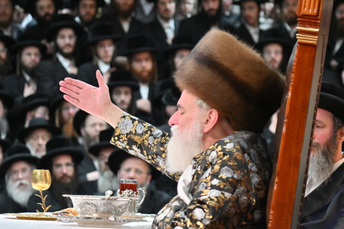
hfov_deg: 14.9
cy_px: 114
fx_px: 1318
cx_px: 172
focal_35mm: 138
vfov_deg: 9.9
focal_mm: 92
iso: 1600
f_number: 4
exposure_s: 1/250
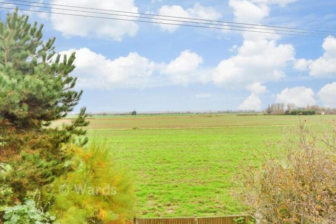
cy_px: 110
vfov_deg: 42.3
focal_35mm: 31
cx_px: 171
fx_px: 289
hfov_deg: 60.3
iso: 200
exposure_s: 1/30
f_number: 5.6
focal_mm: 20
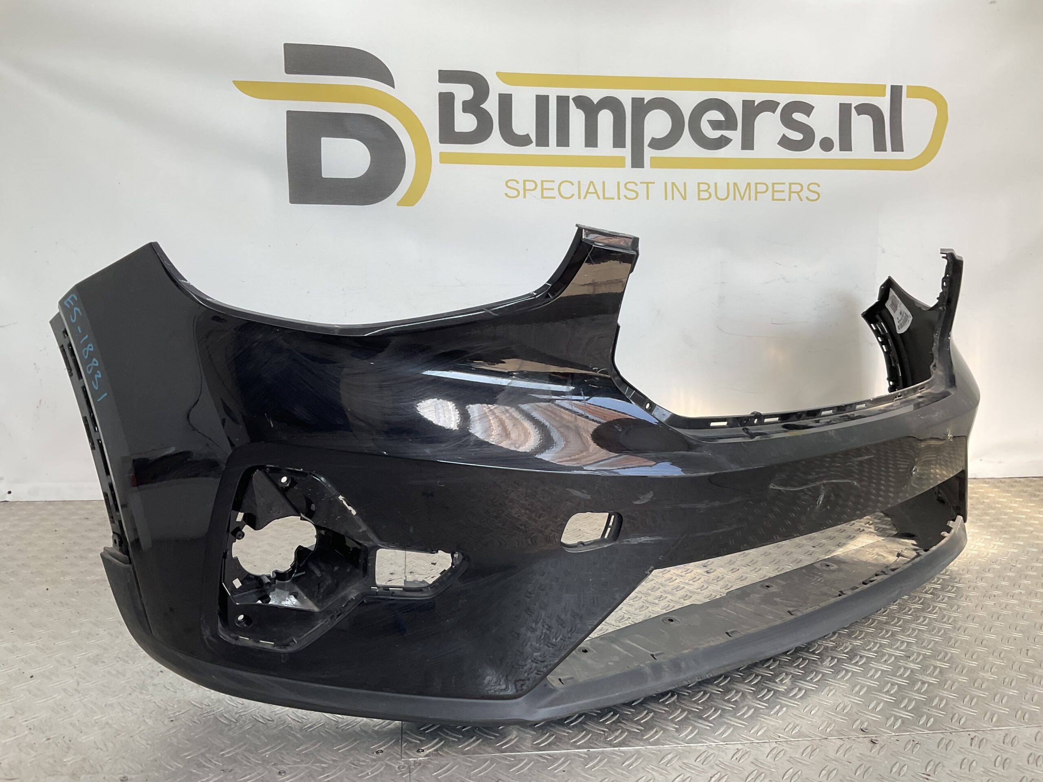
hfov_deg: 61.7
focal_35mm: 29
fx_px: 874
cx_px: 522
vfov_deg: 48.2
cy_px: 391
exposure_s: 1/146
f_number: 1.8
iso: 16
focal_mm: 3
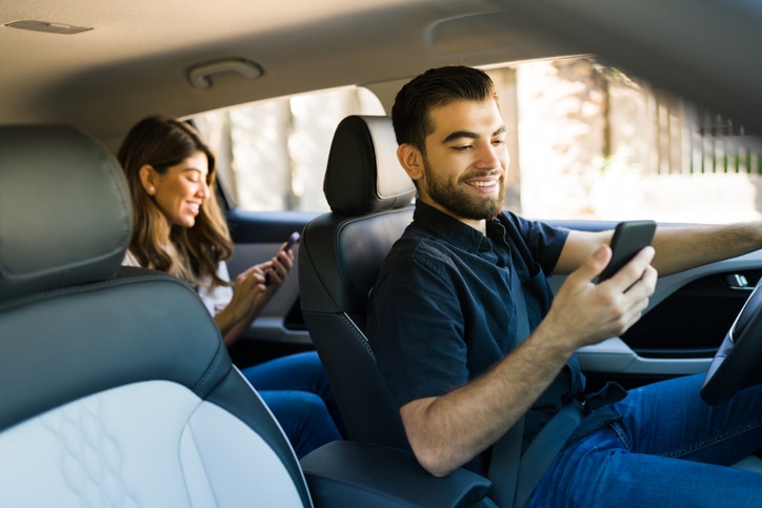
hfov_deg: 54.4
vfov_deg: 37.9
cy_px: 254
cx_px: 381
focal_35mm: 35
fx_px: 741
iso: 160
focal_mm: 35
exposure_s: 1/160
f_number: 1.8
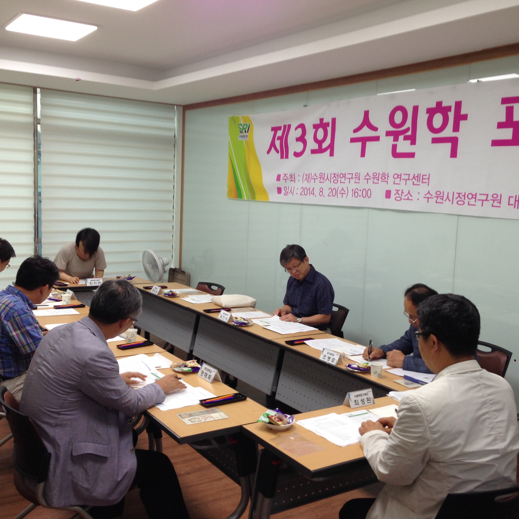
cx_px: 284
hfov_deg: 42.8
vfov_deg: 42.8
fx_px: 662
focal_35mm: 39
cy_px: 259
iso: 50
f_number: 2.4
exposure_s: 1/30
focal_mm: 4.12
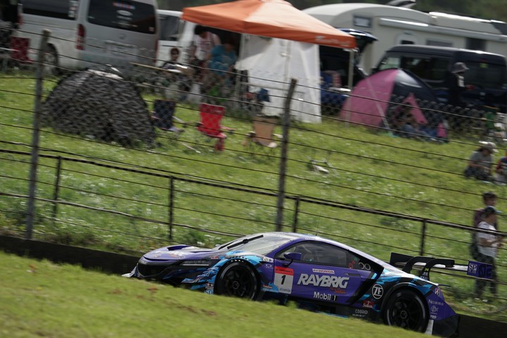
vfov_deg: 3.3
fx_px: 5900
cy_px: 169
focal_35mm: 419
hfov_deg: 4.9
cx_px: 254
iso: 100
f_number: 8
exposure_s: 1/400
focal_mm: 419
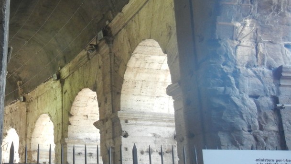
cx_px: 58
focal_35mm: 55
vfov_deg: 21.8
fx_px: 424
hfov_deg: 36.6
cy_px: 67
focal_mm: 5.4
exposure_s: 1/44.4
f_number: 3.5
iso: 400
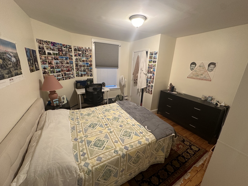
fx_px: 100
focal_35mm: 14
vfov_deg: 85.7
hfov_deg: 102.1
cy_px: 93
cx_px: 124
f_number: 2.2
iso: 320
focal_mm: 2.22
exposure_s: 1/60
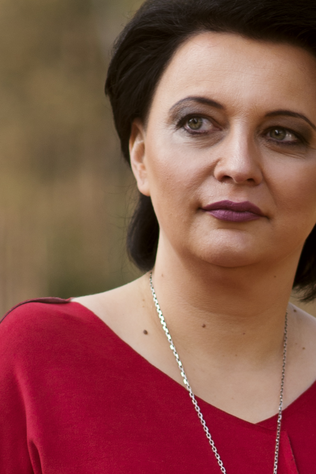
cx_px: 284
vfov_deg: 5.1
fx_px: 5275
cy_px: 887
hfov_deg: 3.4
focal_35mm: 401
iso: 100
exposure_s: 1/640
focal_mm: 85
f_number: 2.5
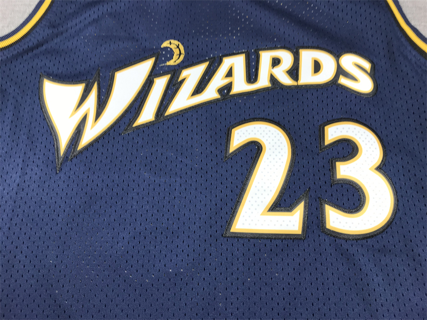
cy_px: 160
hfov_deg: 63.4
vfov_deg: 49.7
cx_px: 214
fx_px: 345
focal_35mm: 28
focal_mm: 3.99
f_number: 1.8
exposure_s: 1/50
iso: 25
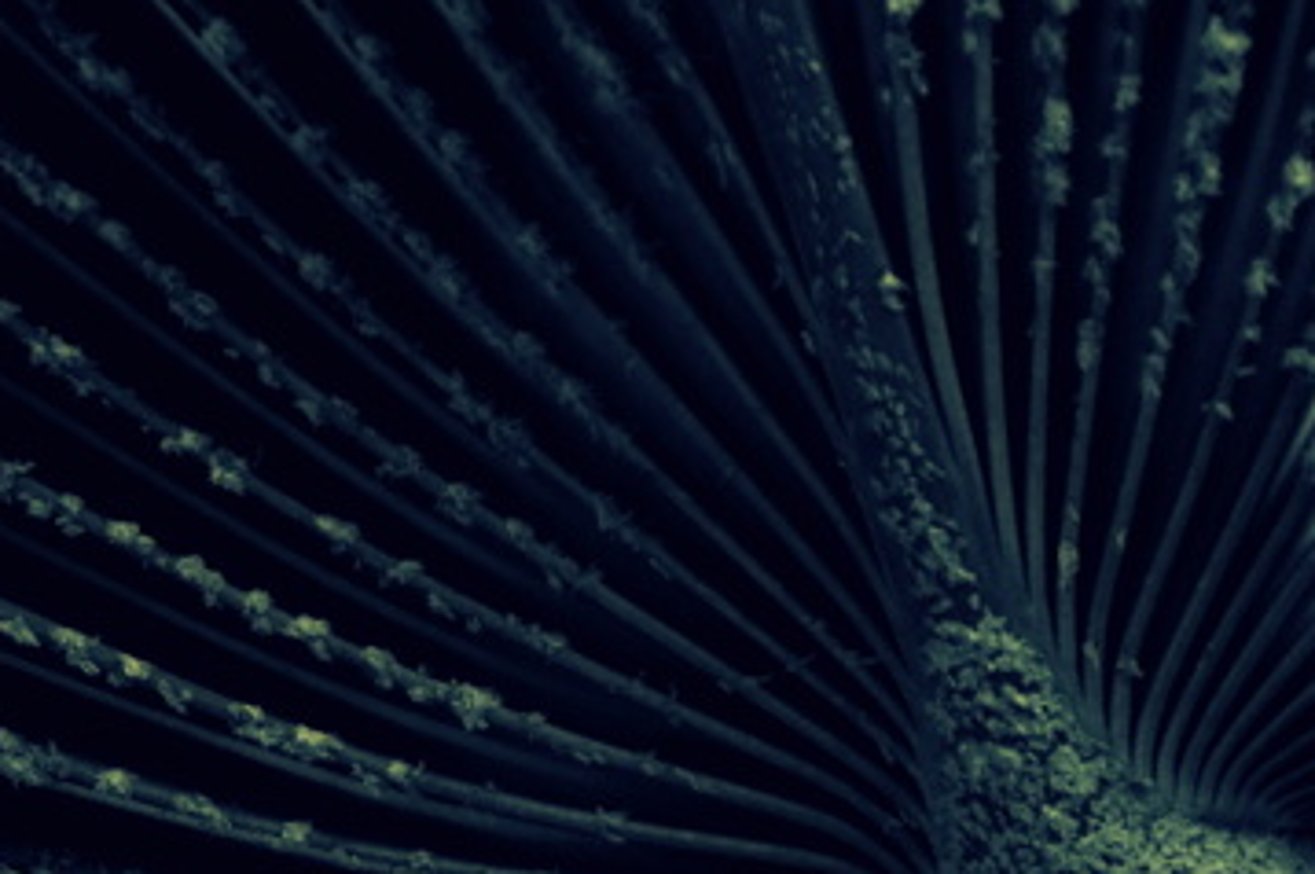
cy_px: 744
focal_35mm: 857
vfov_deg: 1.6
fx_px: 31275
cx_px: 433
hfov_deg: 2.4
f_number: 6.3
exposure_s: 1/250
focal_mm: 200
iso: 1600
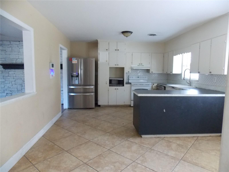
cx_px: 114
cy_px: 86
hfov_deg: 73.9
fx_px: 152
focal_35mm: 23
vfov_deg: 58.9
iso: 400
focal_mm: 4
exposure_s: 1/8
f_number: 3.1
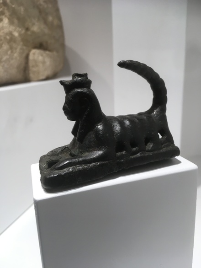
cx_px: 100
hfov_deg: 48.3
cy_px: 134
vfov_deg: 61.6
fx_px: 224
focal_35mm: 29
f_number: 2.2
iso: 25
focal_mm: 4.15
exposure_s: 1/33
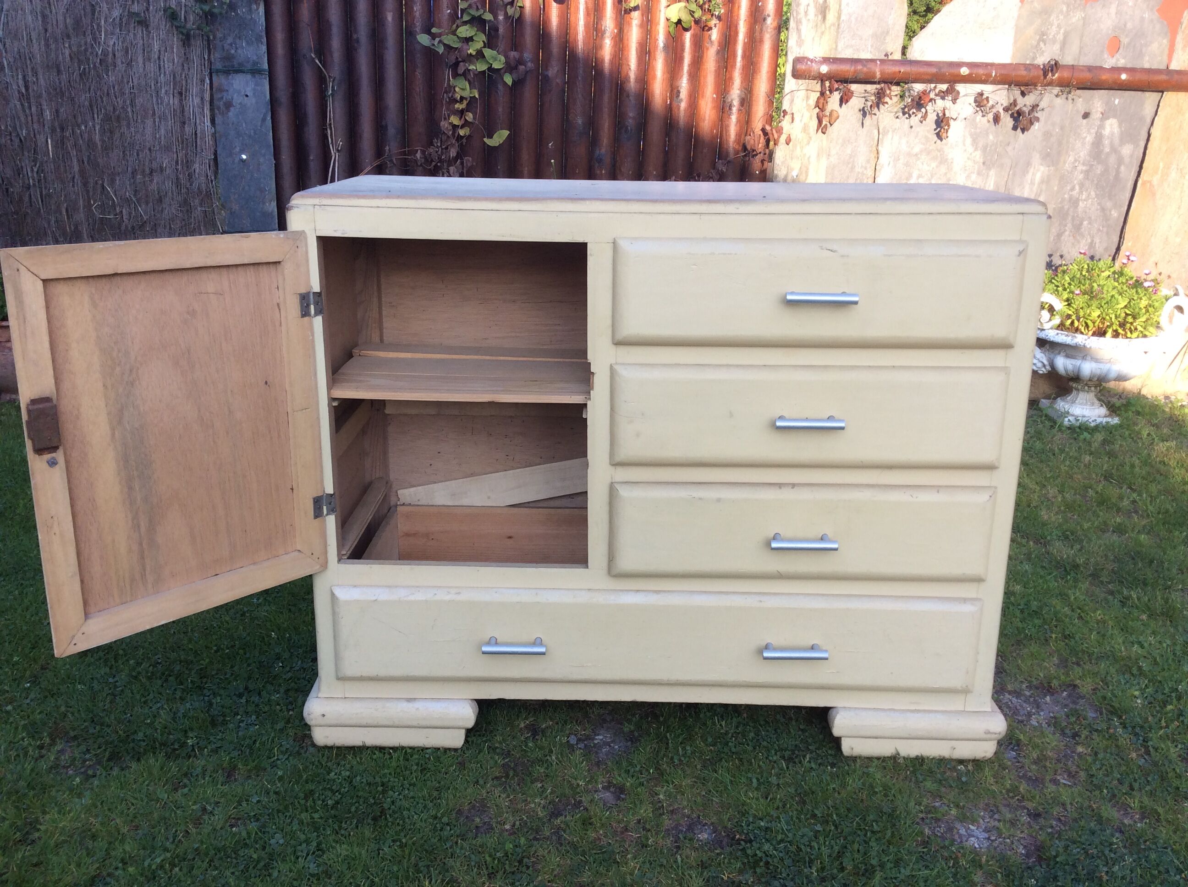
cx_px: 594
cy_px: 444
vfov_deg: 44.1
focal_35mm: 32
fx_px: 1097
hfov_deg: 56.9
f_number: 2.4
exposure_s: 1/202
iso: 32
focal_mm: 3.3
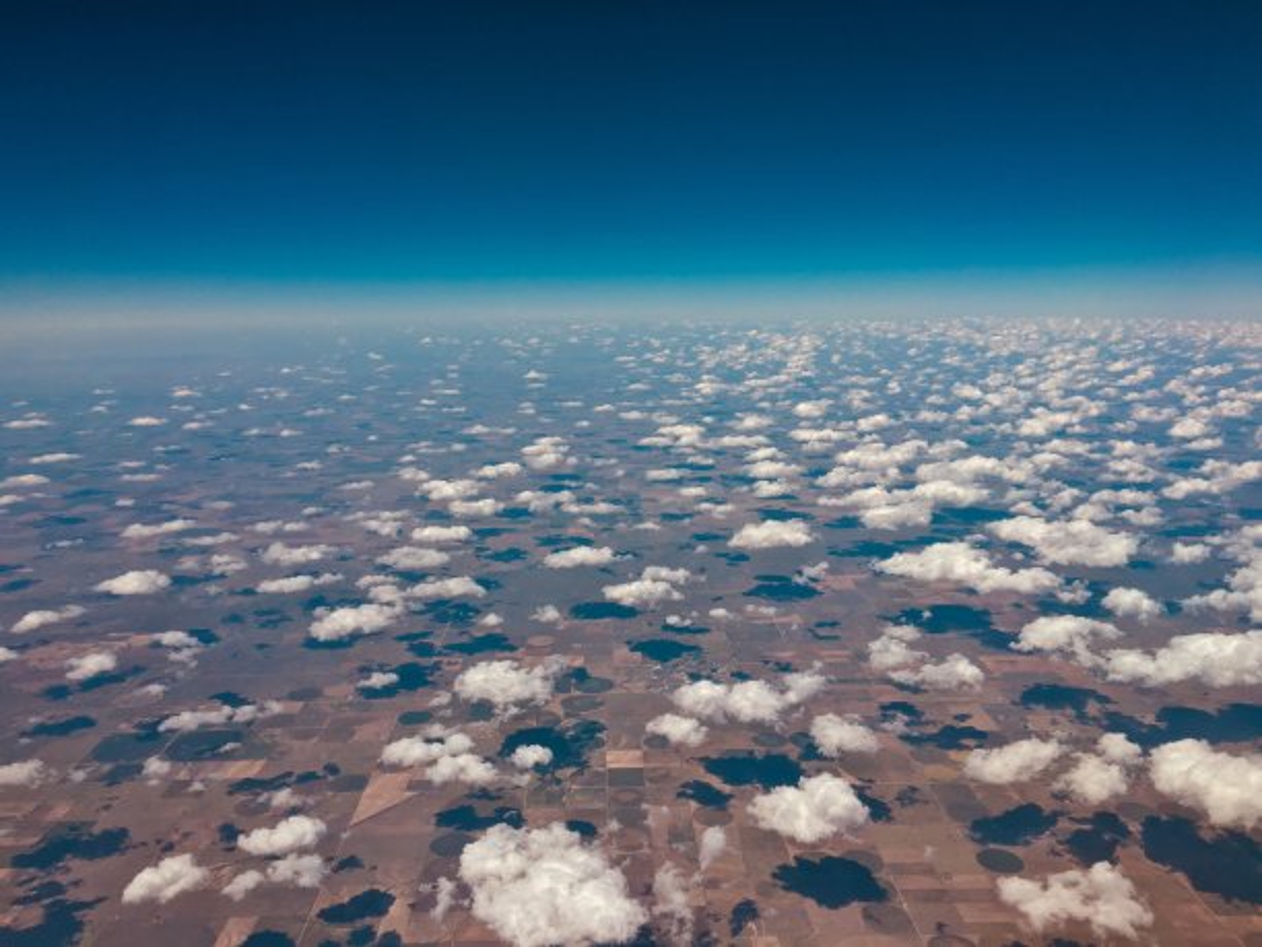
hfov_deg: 61.7
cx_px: 631
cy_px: 474
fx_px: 1057
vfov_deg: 48.2
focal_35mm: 29
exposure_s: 1/2481
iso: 25
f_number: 2.2
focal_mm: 4.15
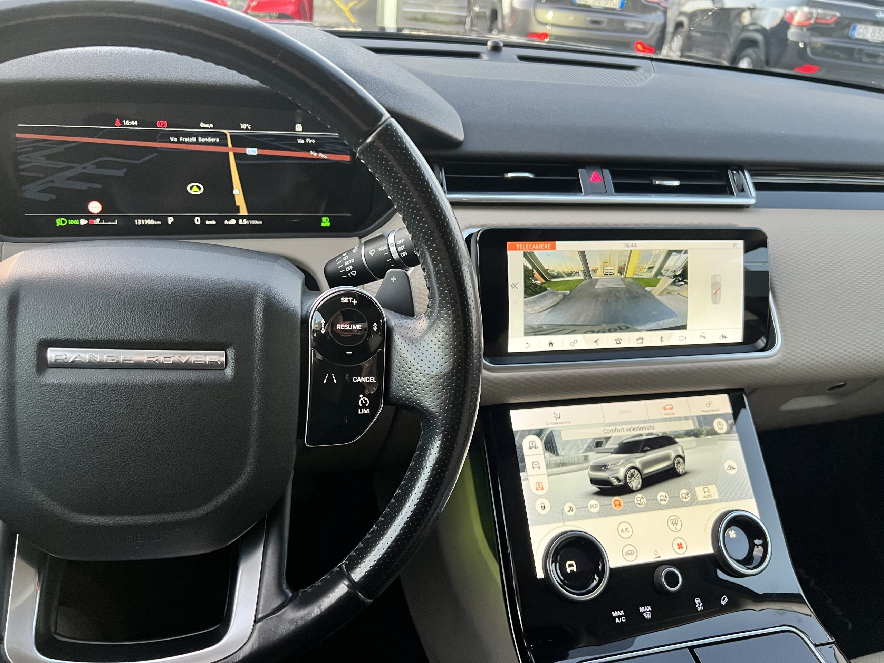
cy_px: 332
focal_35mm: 26
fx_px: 664
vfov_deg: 53.1
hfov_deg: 67.3
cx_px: 442
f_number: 1.5
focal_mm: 5.7
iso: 400
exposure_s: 1/60
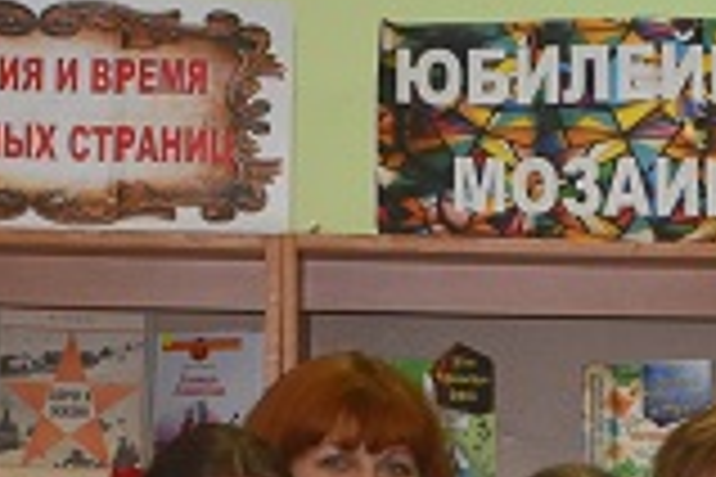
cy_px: 922
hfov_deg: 10.7
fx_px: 3759
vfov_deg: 7.0
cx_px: 865
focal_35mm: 189
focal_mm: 20
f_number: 3.5
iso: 800
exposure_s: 1/125
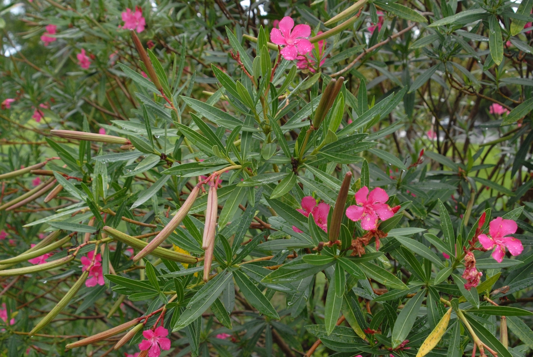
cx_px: 266
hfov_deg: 37.8
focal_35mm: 52
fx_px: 778
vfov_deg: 25.8
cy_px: 178
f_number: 7.1
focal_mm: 35
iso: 400
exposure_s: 1/180
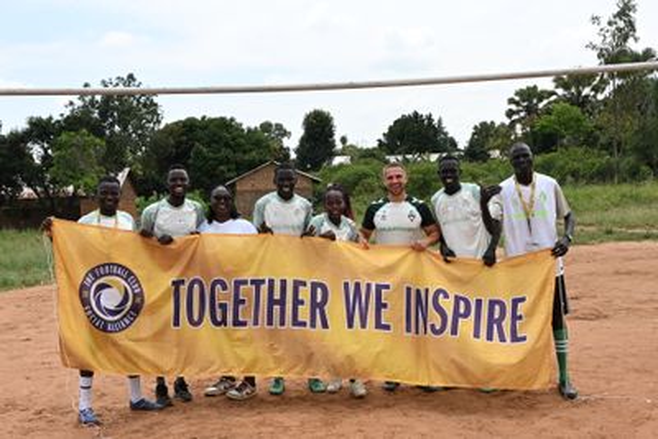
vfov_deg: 31.9
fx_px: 768
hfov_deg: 46.4
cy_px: 220
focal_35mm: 42
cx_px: 329
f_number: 11
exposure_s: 1/250
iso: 200
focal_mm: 28
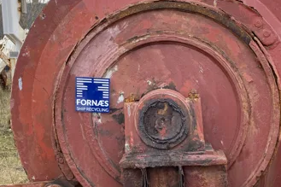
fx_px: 398
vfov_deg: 26.4
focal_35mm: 51
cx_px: 149
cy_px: 113
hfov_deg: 38.9
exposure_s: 1/122
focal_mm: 4.25
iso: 50
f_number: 1.8
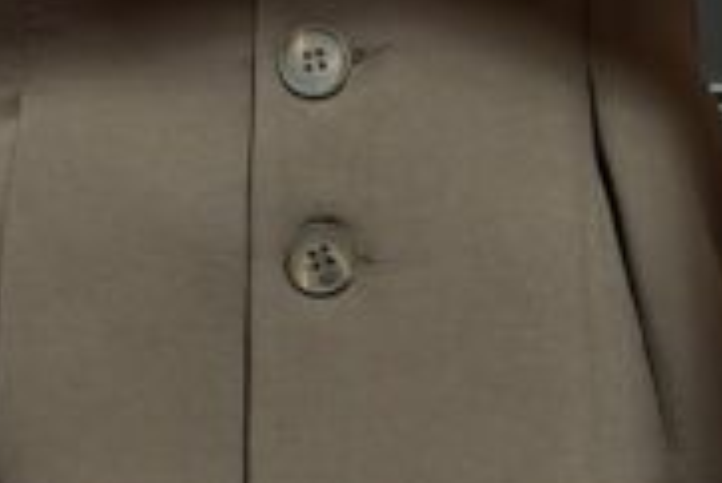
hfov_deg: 9.7
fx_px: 4235
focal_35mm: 211
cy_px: 158
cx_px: 397
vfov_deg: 6.5
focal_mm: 6.76
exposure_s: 1/50
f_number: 1.78
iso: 250
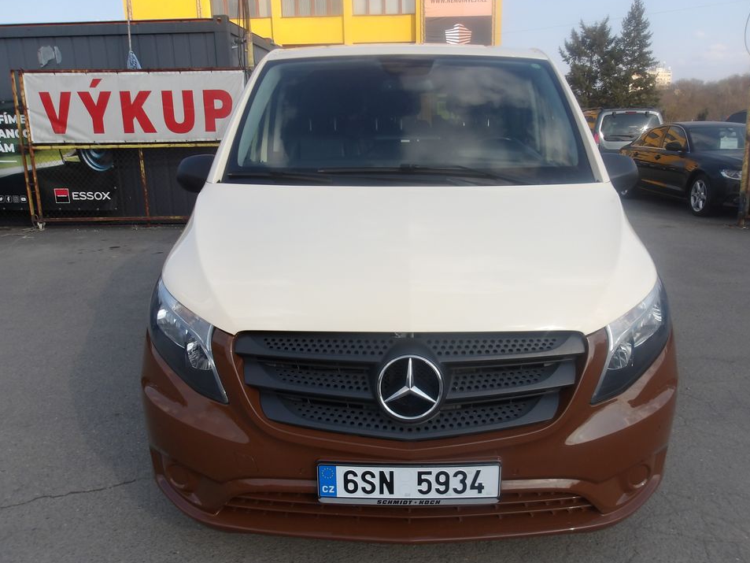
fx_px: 628
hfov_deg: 61.6
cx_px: 402
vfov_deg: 48.2
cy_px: 291
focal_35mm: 29
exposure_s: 1/962
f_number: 3
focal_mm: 4.9
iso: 100
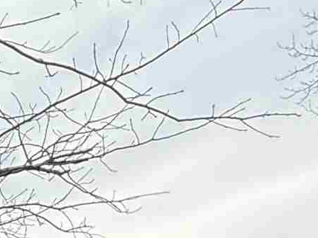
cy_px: 584
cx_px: -229
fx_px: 882
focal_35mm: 96
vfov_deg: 12.1
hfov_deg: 17.3
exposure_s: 1/149
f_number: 2.2
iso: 64
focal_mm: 2.22
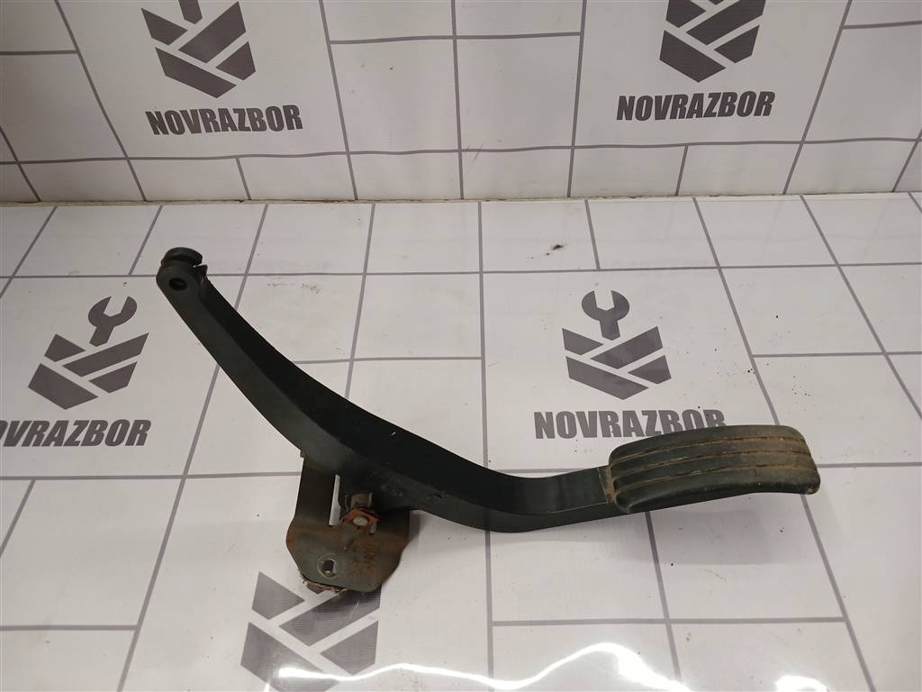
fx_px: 719
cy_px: 346
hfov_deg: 65.3
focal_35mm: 27
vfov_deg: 51.4
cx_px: 461
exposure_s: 1/60
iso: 100
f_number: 1.8
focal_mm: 4
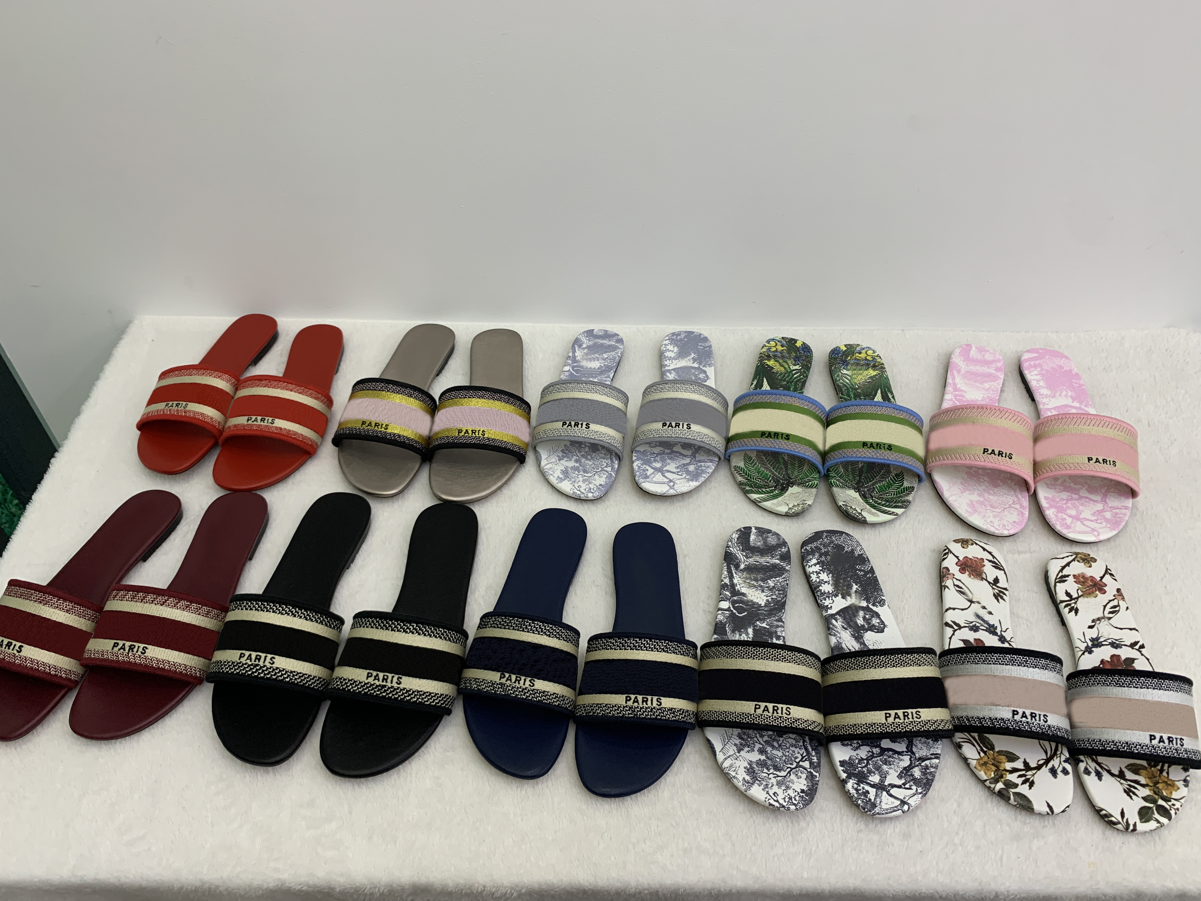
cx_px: 600
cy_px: 450
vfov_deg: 53.1
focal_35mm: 26
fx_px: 902
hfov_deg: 67.3
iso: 100
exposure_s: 1/104
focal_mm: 4.25
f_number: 1.8
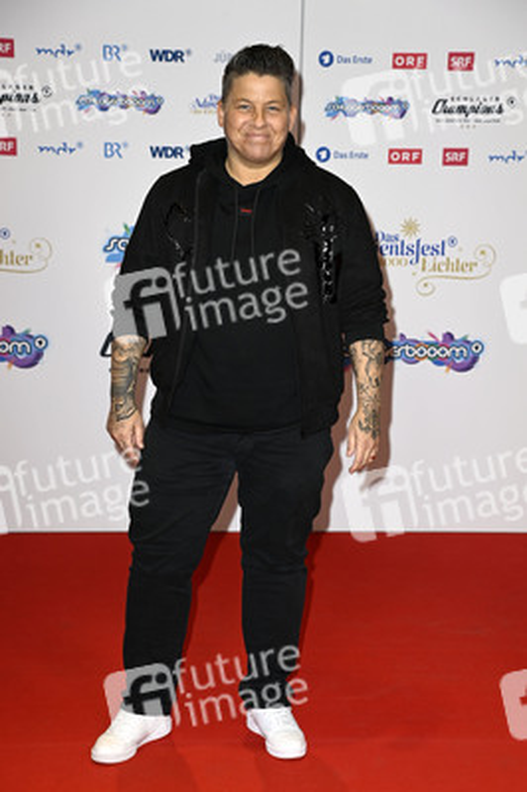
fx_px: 1716
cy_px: 396
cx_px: 264
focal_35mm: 78
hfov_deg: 17.5
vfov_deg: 26.0
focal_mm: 78
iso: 640
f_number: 5.6
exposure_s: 1/250
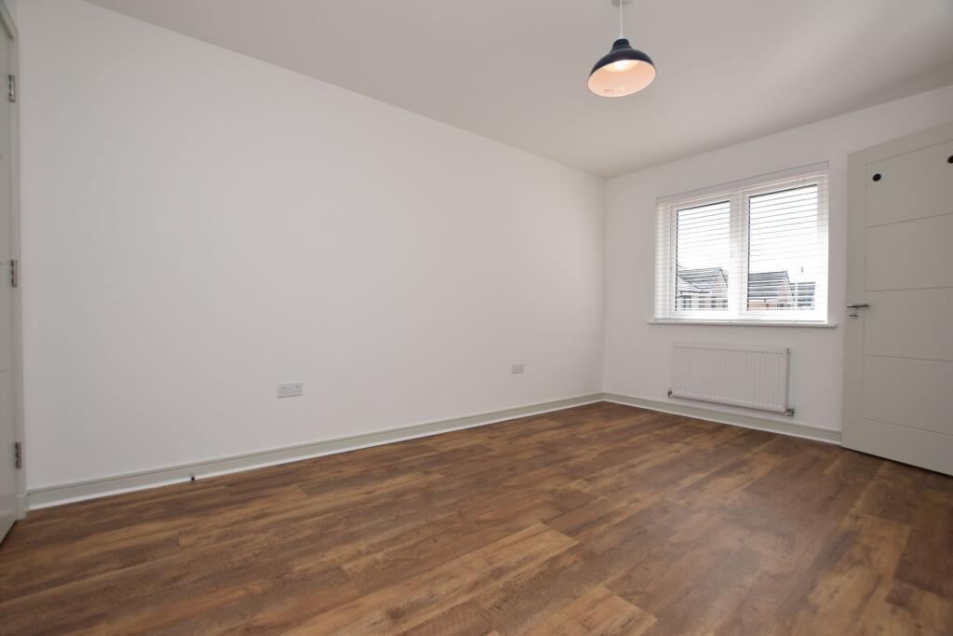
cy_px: 318
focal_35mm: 15
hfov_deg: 100.4
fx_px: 397
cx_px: 476
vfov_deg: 77.3
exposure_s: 1/125
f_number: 5.6
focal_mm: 10
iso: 125
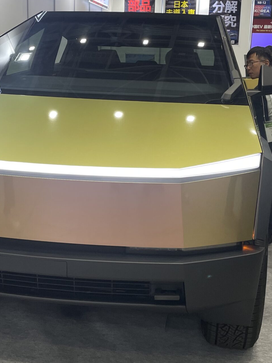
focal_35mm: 52
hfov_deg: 28.0
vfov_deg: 36.8
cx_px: 120
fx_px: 545
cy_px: 174
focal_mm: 4.2
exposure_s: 1/120
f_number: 1.6
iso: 100
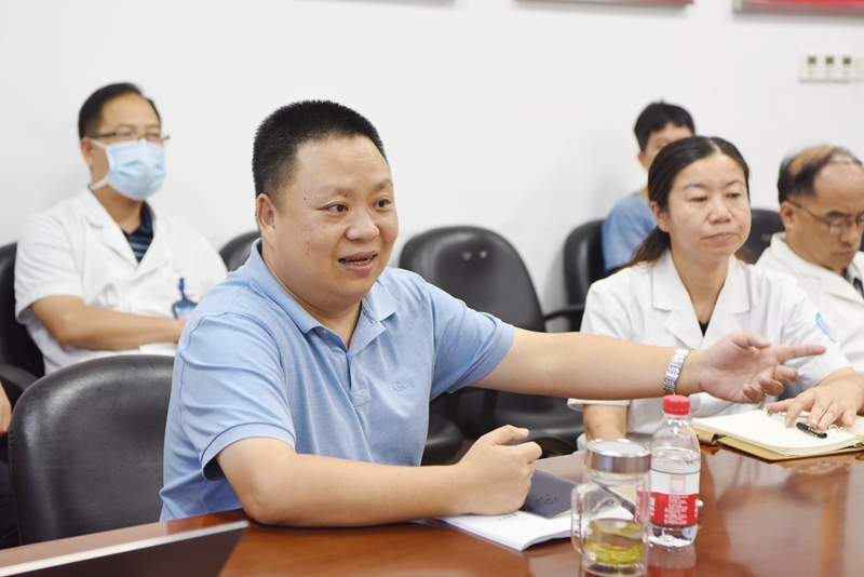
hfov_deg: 28.8
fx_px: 1681
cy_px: 288
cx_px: 432
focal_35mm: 70
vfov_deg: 19.5
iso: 1600
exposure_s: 1/80
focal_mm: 70
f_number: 4.5
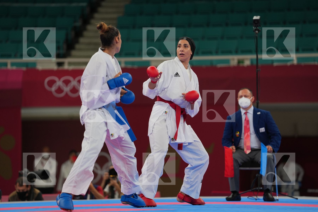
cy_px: 106
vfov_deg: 6.9
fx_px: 1767
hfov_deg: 10.3
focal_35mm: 200
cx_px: 159
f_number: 2.8
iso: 500
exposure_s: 1/1000
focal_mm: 200
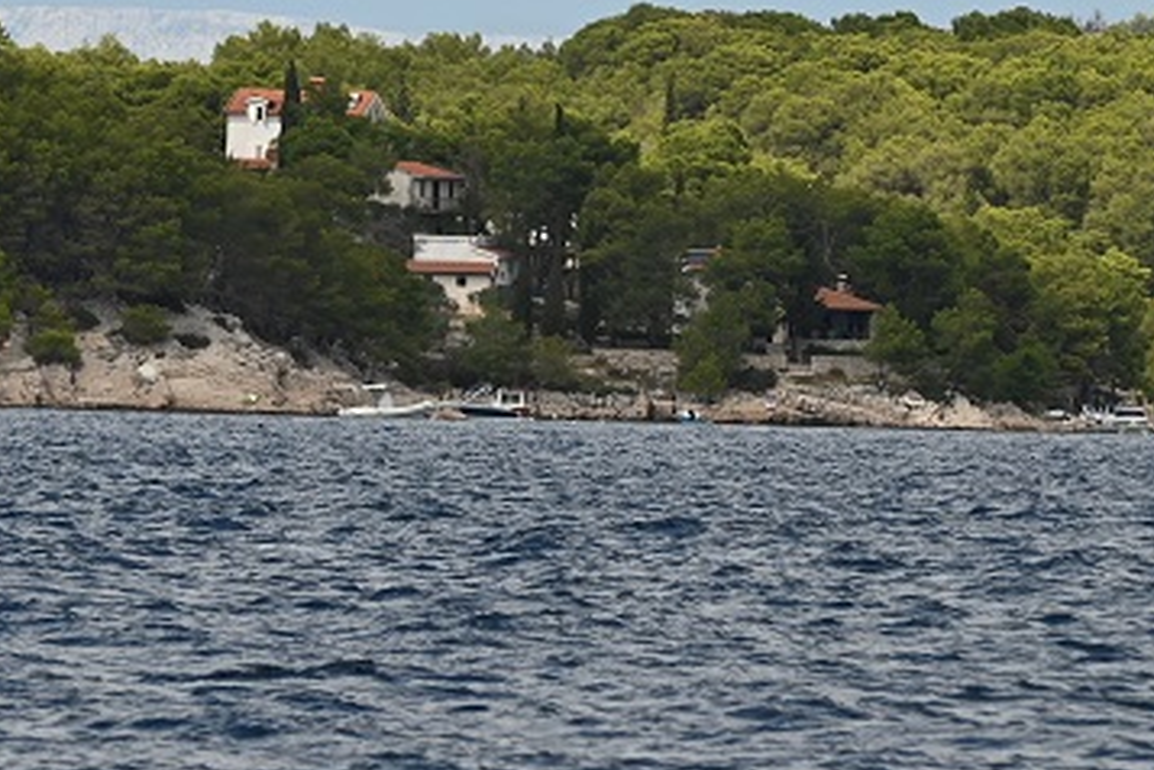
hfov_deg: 3.3
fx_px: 19841
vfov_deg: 2.2
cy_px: -21
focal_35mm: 619
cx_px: 611
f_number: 5.6
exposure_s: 1/1000
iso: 125
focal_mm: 170
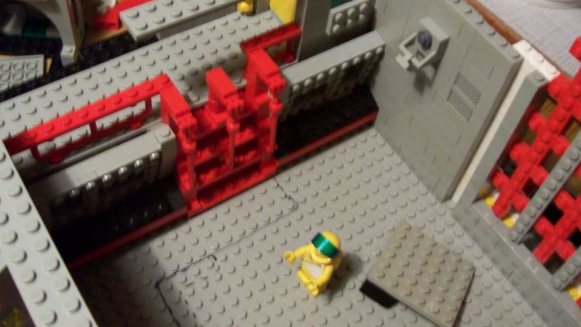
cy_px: 133
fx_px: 662
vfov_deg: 27.7
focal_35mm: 43
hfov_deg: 47.3
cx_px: 298
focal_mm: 5.6
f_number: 2.8
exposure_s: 1/8
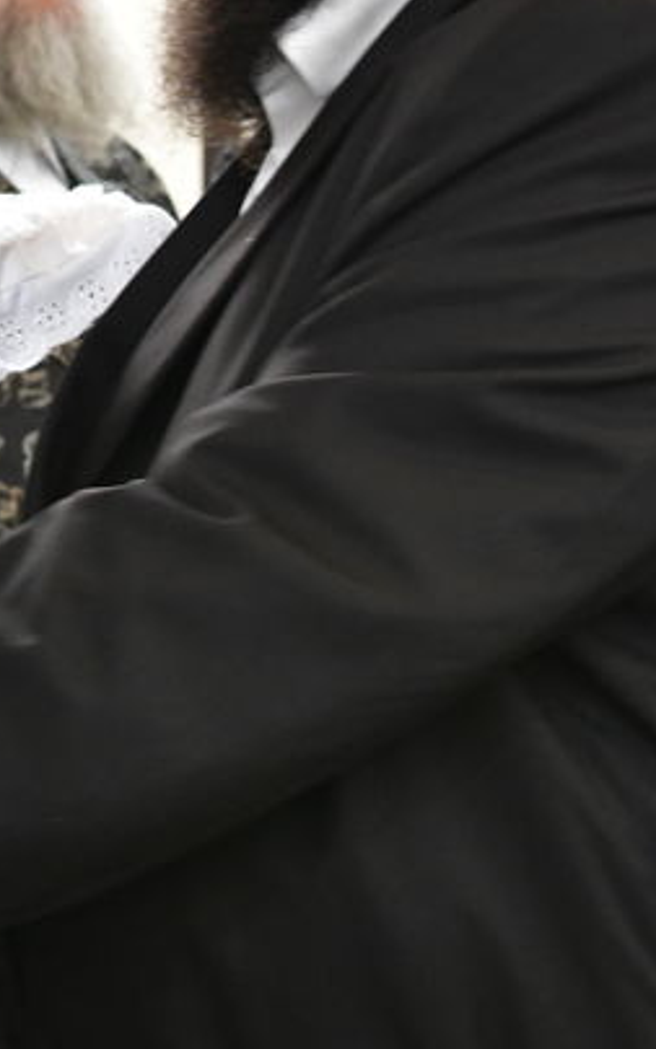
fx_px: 4836
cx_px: -218
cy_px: -126
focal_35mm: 169
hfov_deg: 7.7
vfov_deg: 12.2
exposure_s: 1/100
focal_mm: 48
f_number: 6.3
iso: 2500
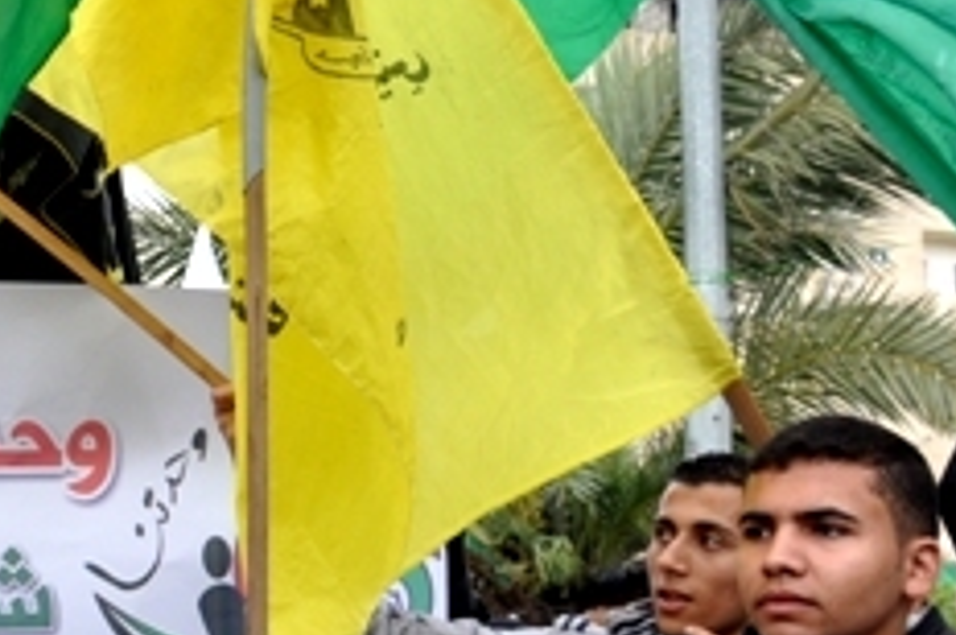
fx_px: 4203
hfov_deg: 12.5
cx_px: -379
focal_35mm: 159
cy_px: 423
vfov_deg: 8.6
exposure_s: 1/500
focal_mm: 35
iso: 400
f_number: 11
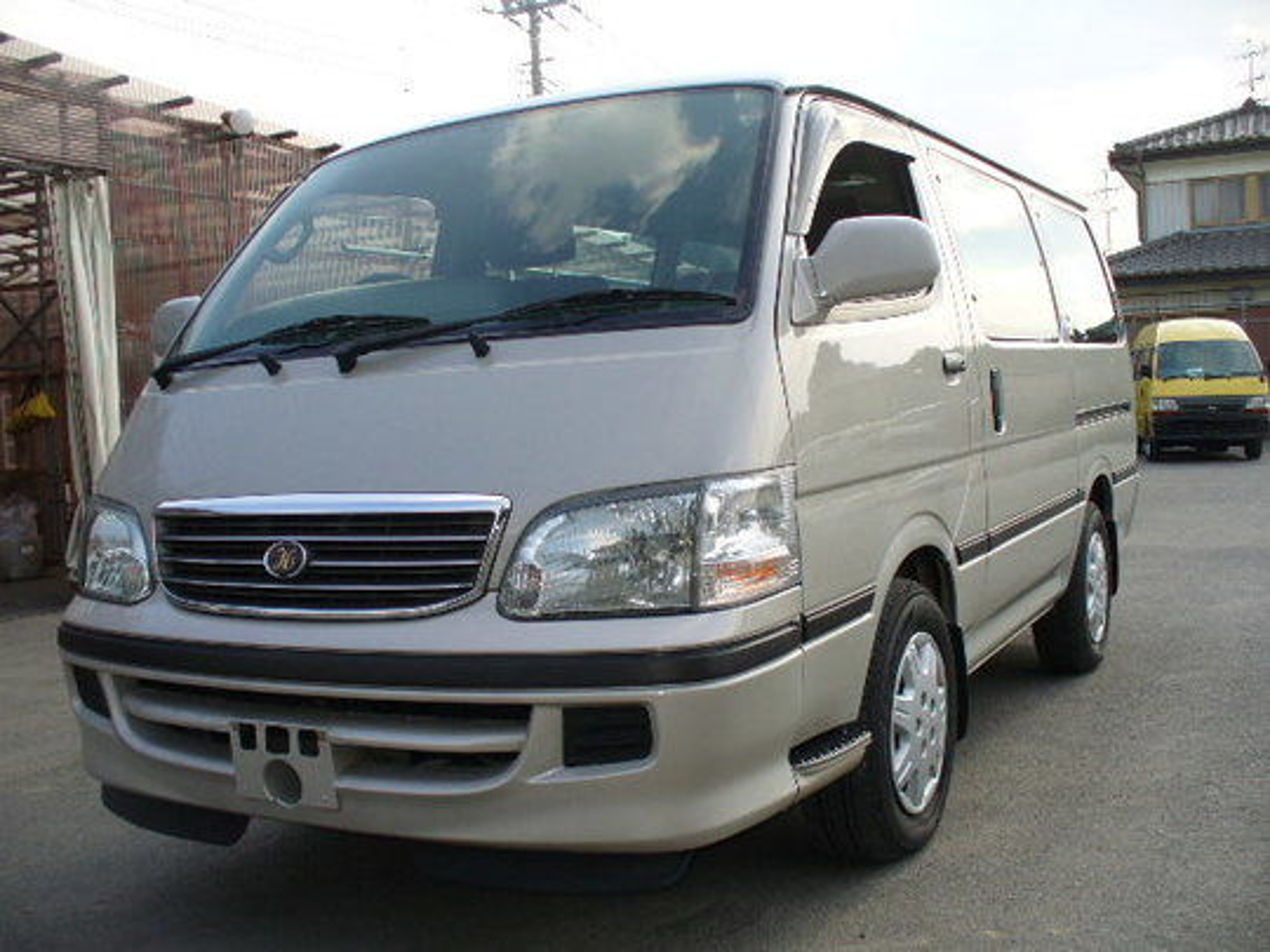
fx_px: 1357
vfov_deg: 38.7
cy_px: 476
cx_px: 635
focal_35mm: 37
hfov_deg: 50.1
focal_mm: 6.1
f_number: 5.6
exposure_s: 1/160
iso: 80
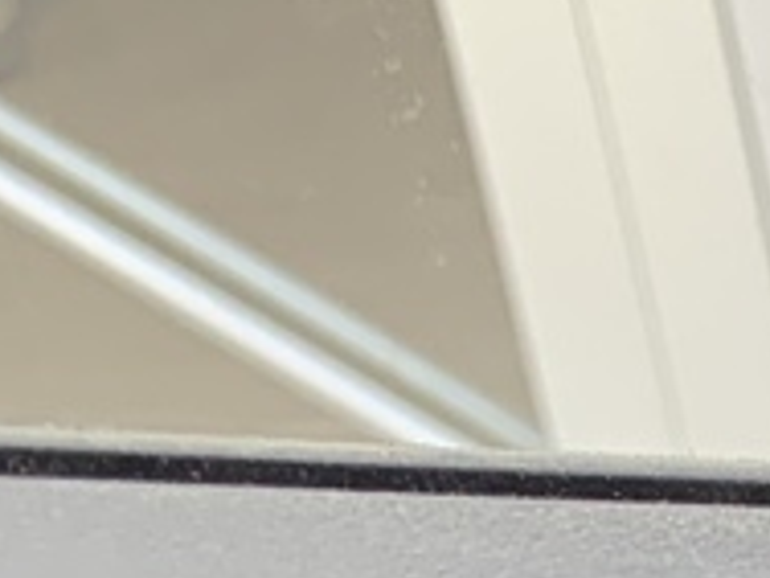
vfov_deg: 6.8
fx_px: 4427
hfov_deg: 8.1
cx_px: 2502
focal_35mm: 199
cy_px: 1660
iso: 40
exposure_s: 1/121
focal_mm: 4.25
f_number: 1.8
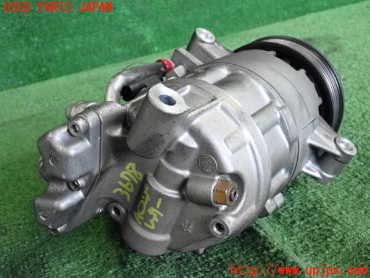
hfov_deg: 40.4
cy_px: 139
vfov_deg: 30.9
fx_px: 502
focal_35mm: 47
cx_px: 185
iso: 2000
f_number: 3.1
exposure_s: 1/125
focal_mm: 8.4
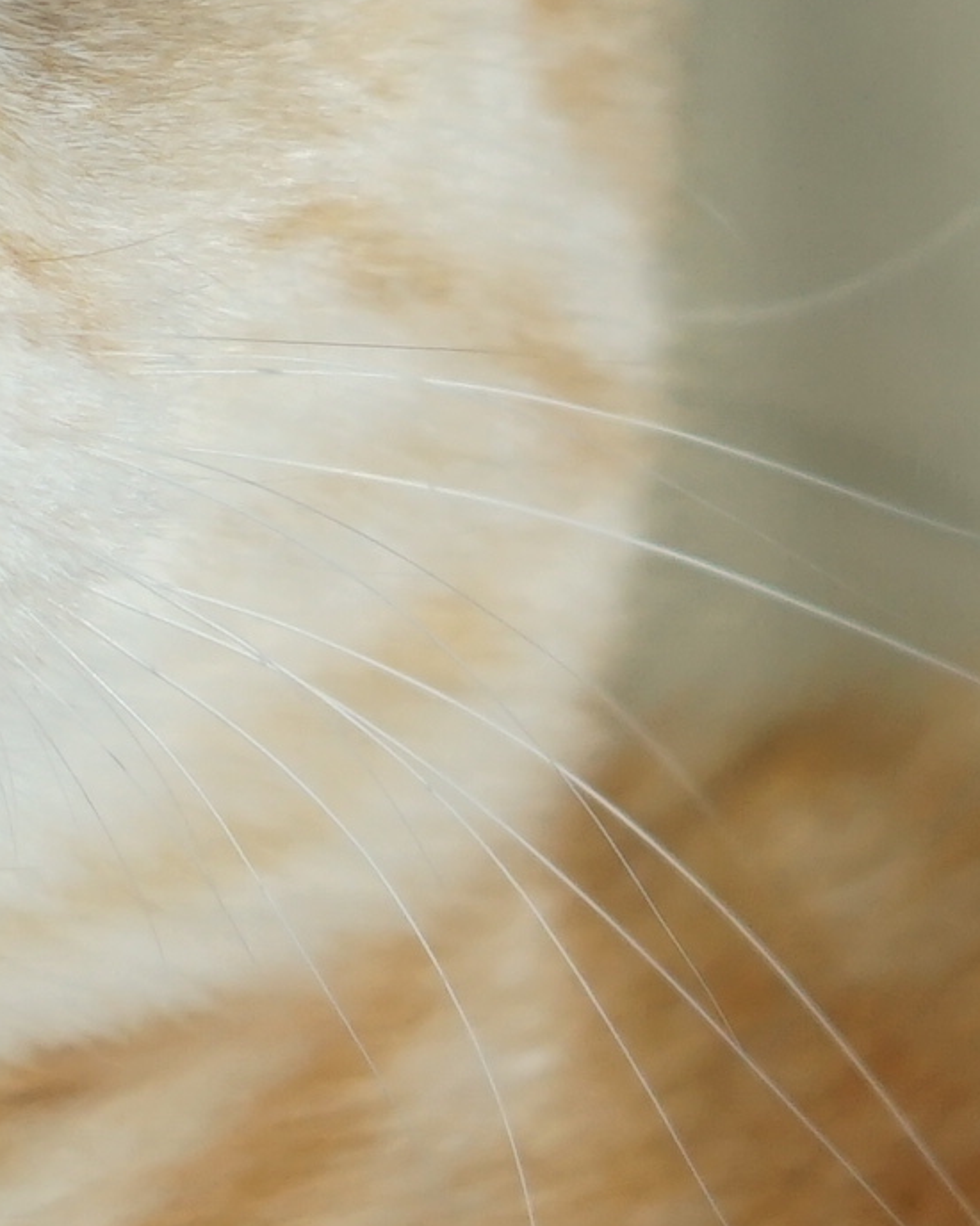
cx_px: 412
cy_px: 230
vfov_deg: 4.9
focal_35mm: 396
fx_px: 14363
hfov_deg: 3.9
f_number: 2.8
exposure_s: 1/1600
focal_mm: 50
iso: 500
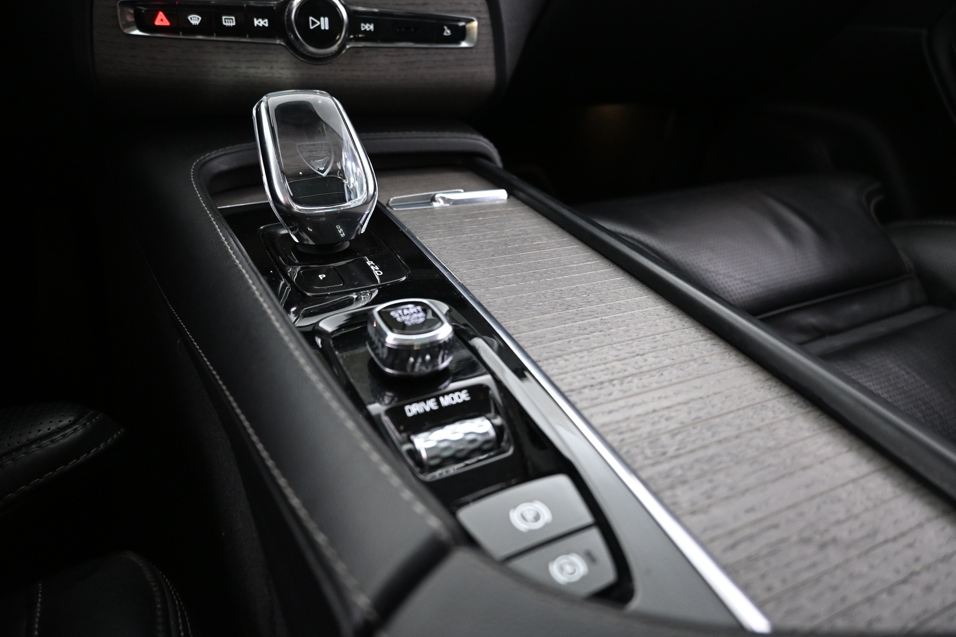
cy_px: 318
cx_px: 478
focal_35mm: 24
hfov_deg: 73.7
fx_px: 637
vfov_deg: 53.1
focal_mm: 16
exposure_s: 1/20
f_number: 3.5
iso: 1600
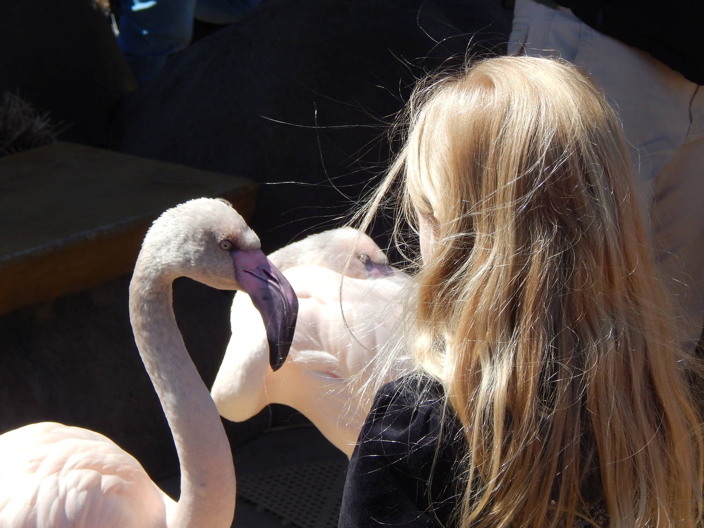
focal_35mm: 124
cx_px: 375
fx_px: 2522
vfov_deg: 12.0
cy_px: 275
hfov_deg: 15.9
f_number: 4.6
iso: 125
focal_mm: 20.5
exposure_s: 1/500
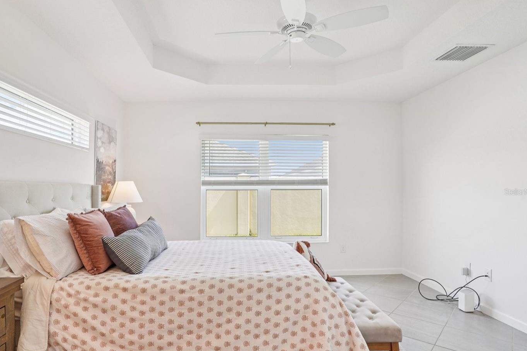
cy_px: 192
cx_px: 229
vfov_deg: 61.8
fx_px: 293
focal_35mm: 20
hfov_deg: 83.6
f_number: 9
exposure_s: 1/30
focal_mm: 17
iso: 125
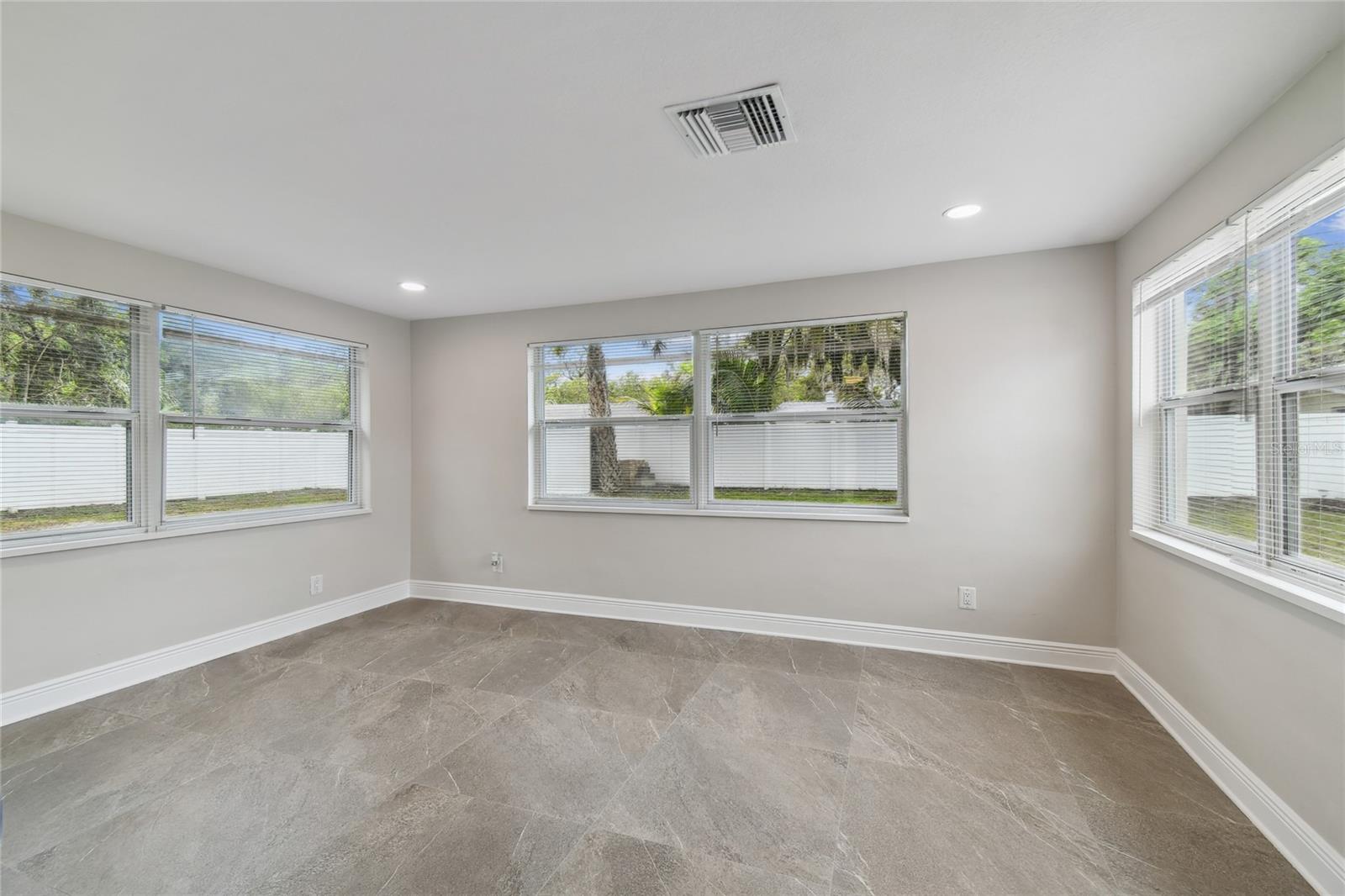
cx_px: 672
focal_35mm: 15
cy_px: 448
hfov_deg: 100.4
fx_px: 560
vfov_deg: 77.3
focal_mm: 10
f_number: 7.1
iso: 100
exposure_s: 1/10
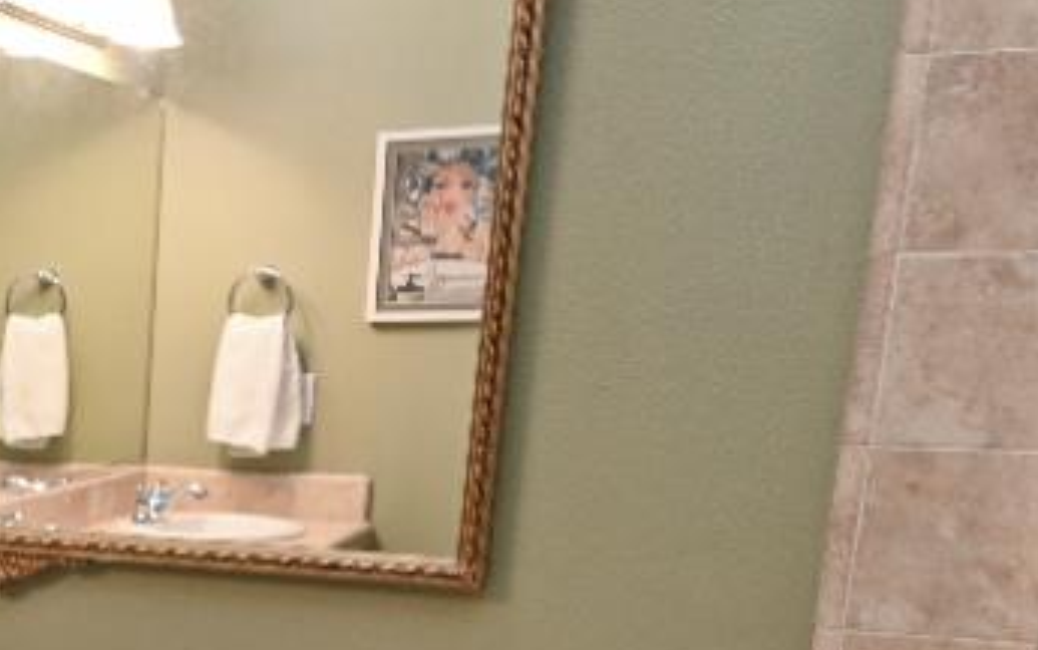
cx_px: -352
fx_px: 1755
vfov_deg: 20.0
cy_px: 728
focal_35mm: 62
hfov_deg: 27.0
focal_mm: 14
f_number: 4
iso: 360
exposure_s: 1/60
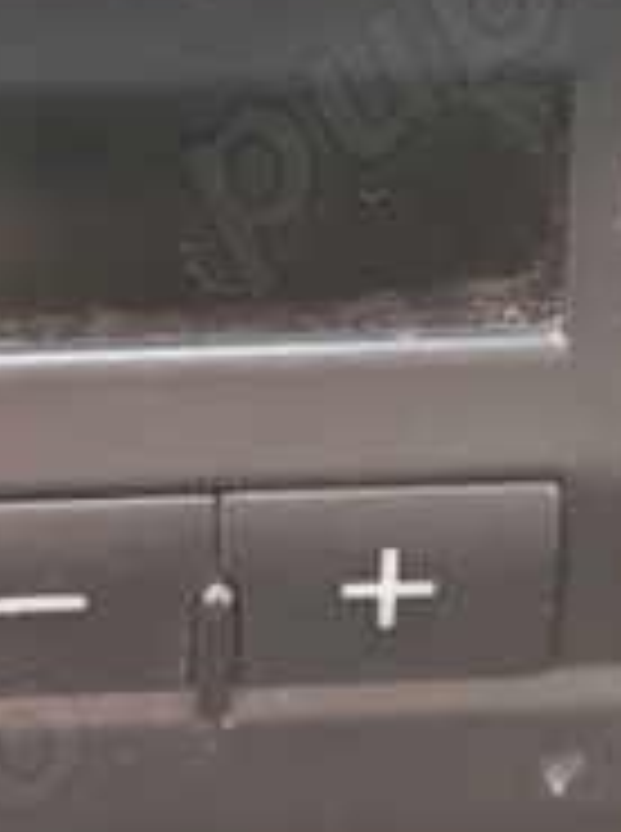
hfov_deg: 7.6
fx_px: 4681
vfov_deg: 10.1
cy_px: 130
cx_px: 126
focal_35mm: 195
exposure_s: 1/50
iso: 250
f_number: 1.9
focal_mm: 6.67
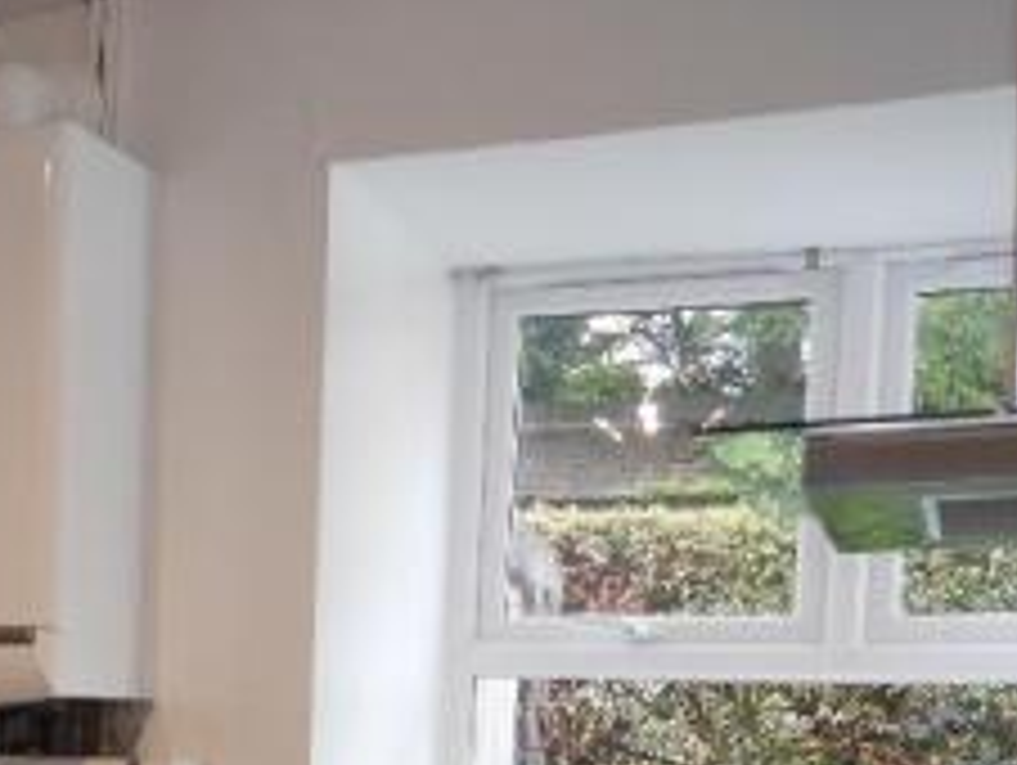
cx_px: -194
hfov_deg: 24.5
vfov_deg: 19.2
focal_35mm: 72
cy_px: 938
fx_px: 2118
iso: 160
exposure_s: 1/60
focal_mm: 14
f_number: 3.5
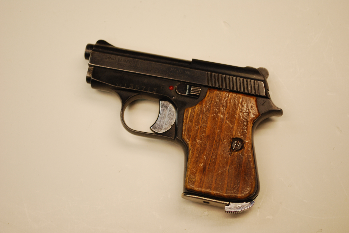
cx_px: 174
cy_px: 116
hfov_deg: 28.0
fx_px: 699
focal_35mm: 72
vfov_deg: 19.0
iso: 280
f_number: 5.6
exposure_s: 1/30
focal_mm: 48
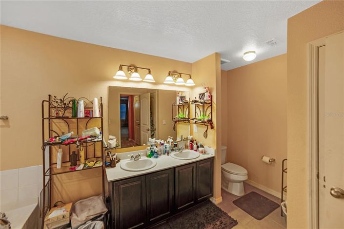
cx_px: 172
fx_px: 134
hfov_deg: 104.3
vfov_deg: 81.2
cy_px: 114
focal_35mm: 14
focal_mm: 14
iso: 160
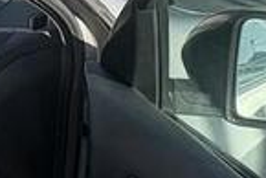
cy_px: 121
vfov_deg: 15.2
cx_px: -169
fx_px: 666
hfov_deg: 18.9
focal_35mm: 90
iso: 64
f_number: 2.2
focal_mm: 2.22
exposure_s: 1/657
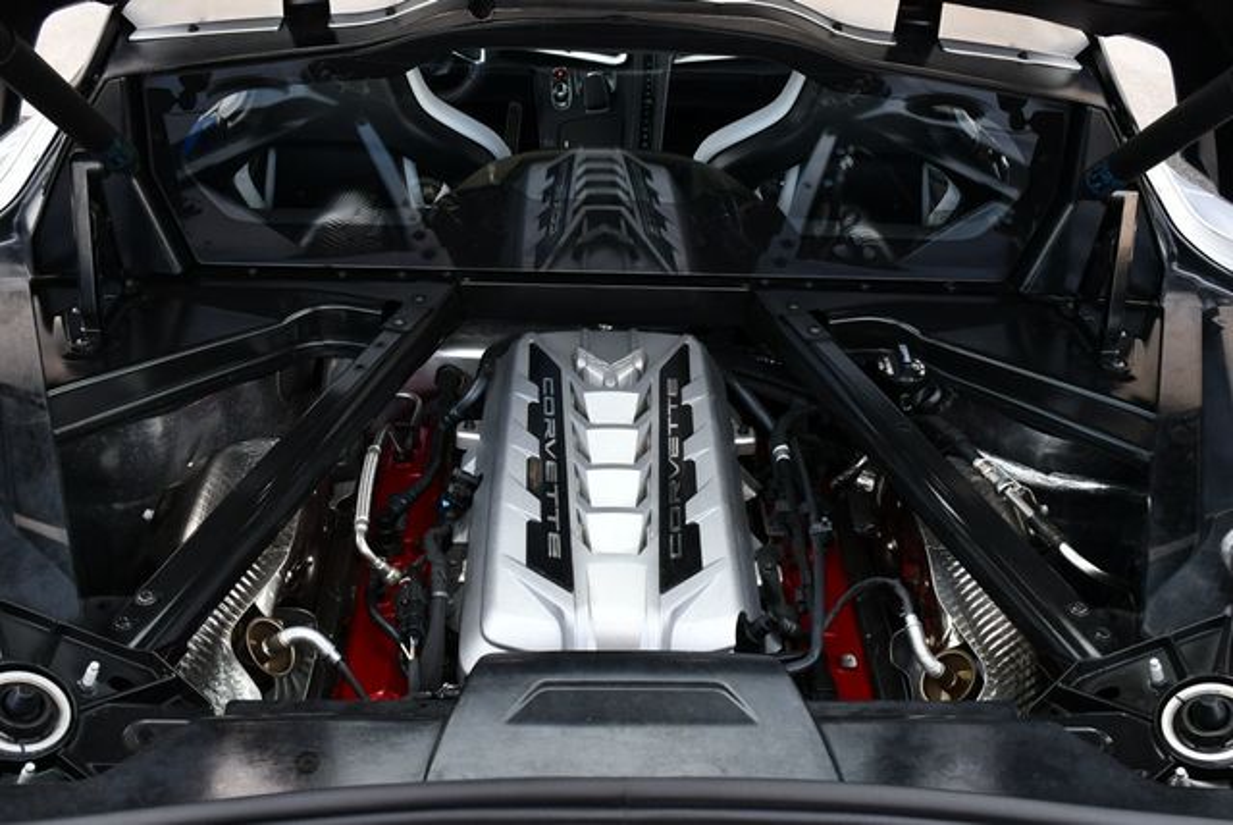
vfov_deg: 36.9
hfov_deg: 53.1
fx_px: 1234
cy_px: 412
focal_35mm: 36
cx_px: 616
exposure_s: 1/250
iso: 400
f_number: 5.6
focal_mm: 18
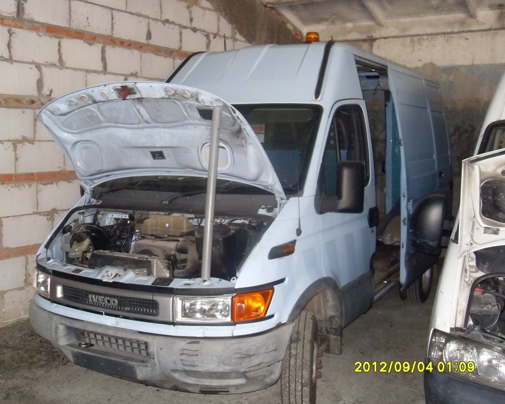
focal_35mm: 39
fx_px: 583
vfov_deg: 38.2
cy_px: 202
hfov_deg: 46.8
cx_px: 234
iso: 320
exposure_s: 1/45
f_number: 2.8
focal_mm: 6.3
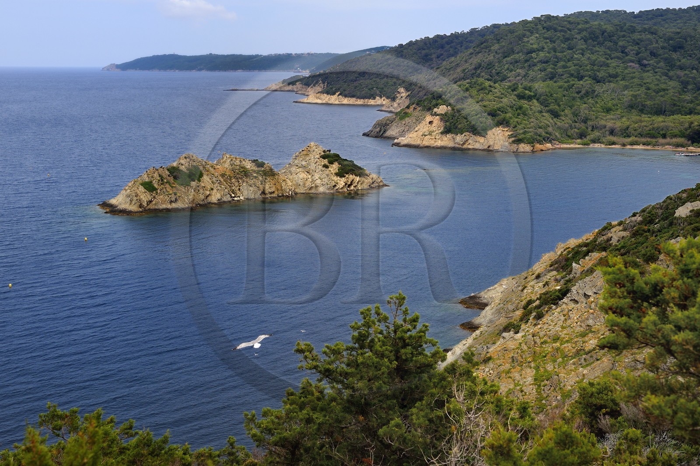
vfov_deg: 28.1
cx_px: 350
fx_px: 933
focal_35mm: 48
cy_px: 233
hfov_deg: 41.1
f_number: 10
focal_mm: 48
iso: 200
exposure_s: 1/320
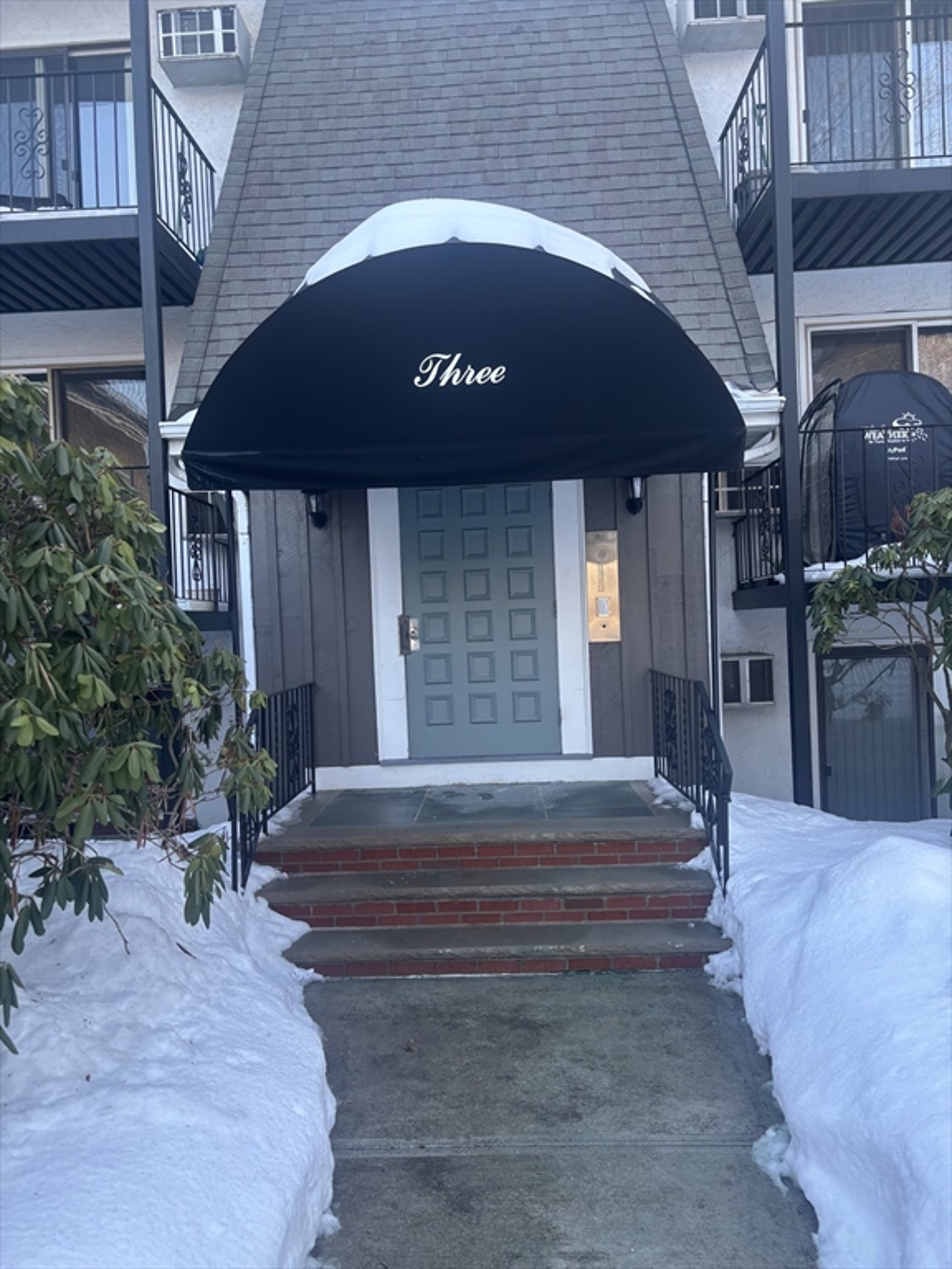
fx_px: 953
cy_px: 634
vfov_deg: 67.3
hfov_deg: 53.1
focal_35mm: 26
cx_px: 476
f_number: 1.6
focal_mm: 5.96
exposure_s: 1/121
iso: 40
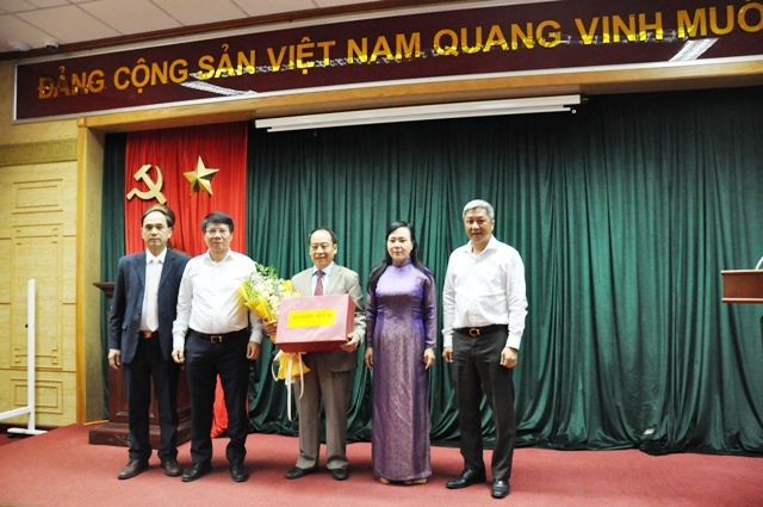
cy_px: 254
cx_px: 382
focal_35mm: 27
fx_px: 572
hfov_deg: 67.4
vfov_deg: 47.8
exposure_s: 1/30
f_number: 3.5
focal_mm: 18
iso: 2000
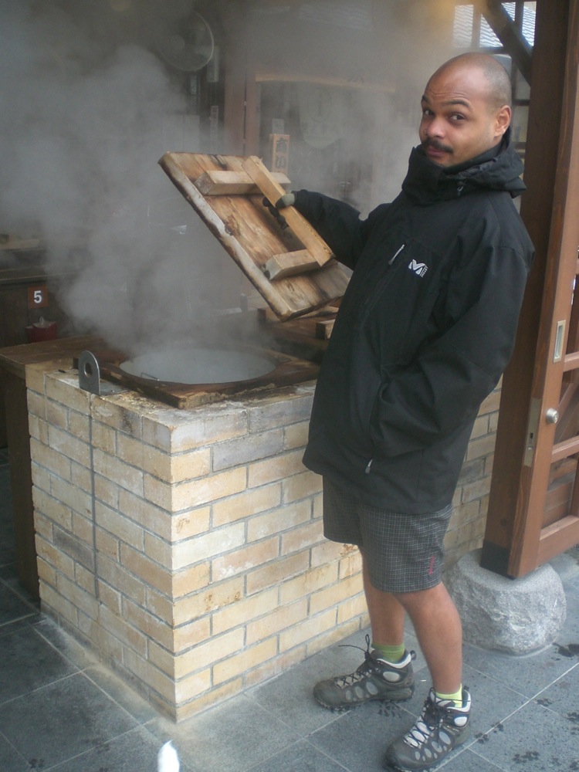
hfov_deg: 37.7
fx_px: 847
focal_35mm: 38
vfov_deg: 49.0
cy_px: 386
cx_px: 290
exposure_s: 1/100
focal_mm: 6.3
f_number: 3.1
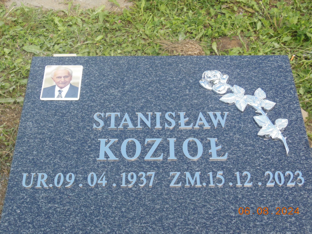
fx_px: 514
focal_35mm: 57
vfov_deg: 25.7
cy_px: 117
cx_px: 156
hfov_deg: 33.8
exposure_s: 1/250
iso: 125
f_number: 4.1
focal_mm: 10.2
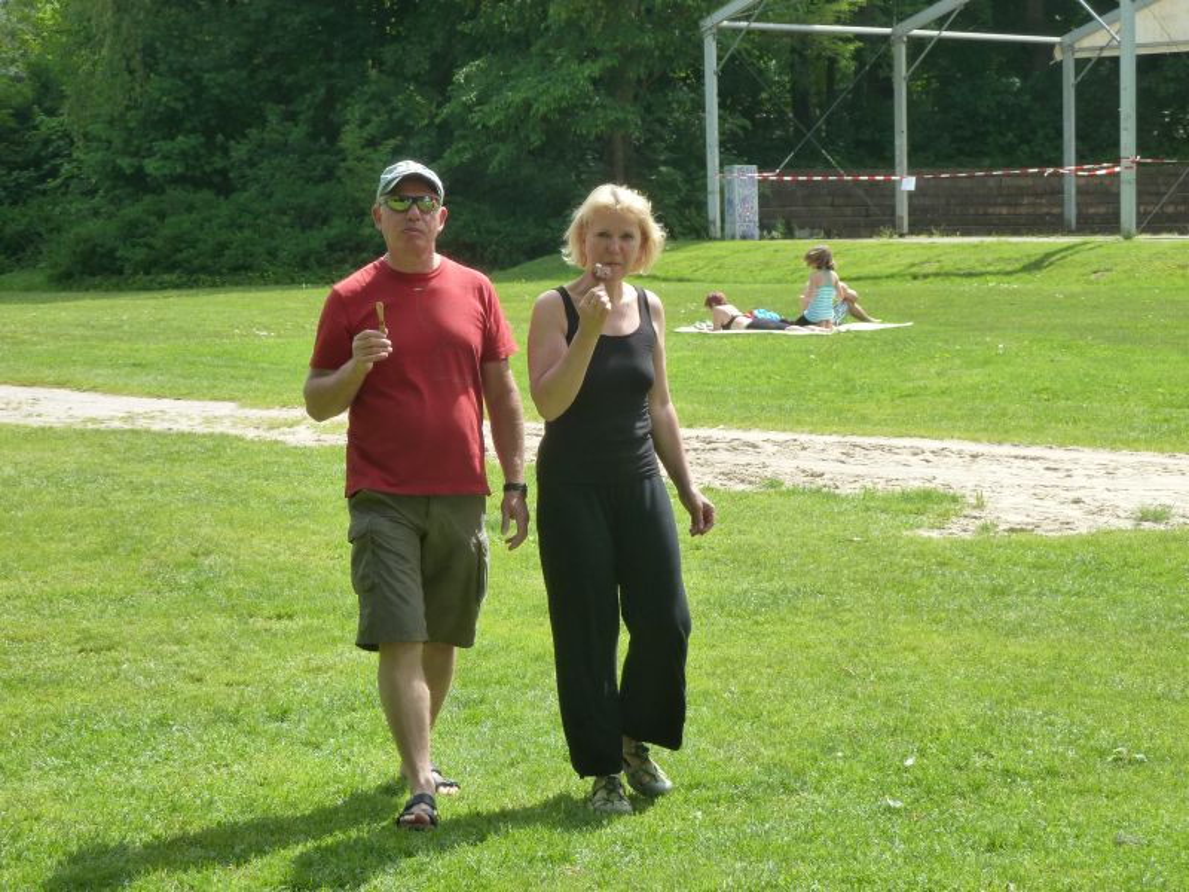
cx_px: 594
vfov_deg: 18.9
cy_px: 446
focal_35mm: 78
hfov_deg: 25.0
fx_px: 2679
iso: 160
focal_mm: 12.8
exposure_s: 1/320
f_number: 4.2
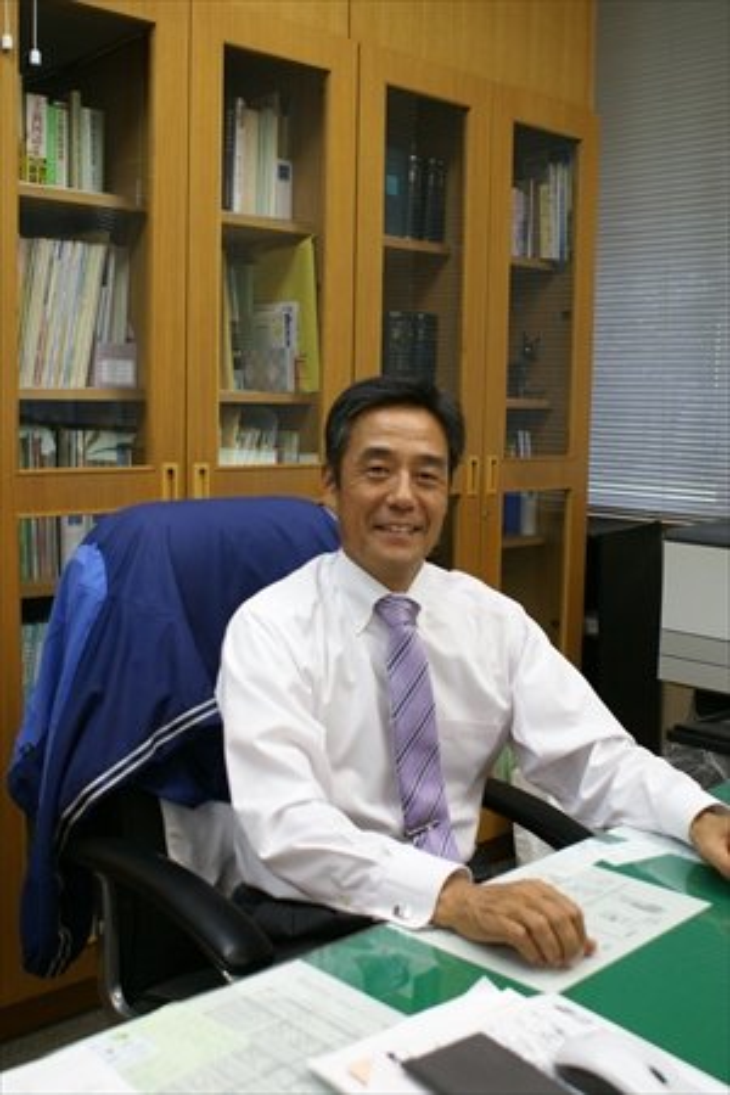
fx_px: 1186
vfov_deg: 49.6
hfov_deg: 34.2
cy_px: 548
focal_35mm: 39
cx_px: 365
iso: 250
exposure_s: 1/40
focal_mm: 26
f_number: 4.5
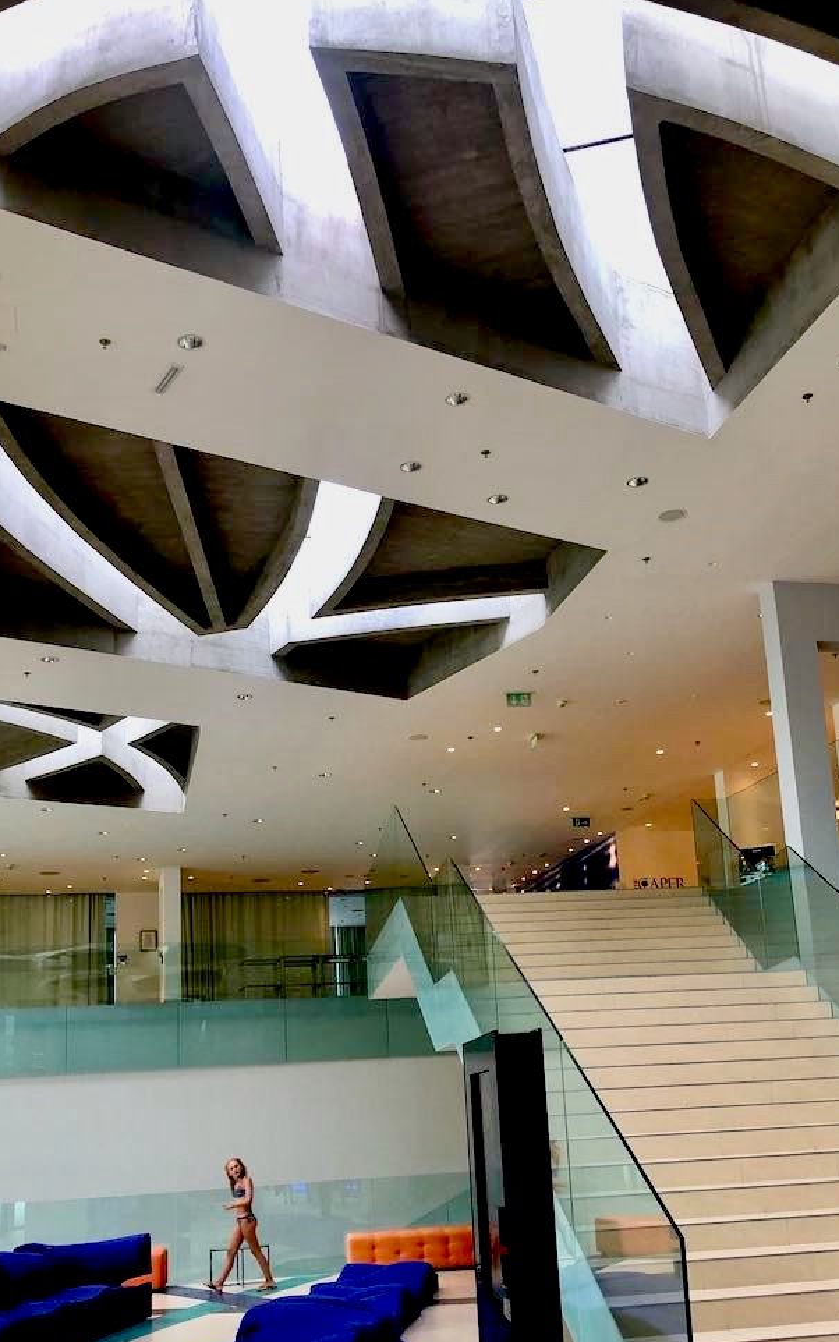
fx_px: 1353
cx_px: 459
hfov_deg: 34.4
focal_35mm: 37
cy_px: 831
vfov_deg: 52.2
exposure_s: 1/33
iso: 32
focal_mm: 3.99
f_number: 1.8
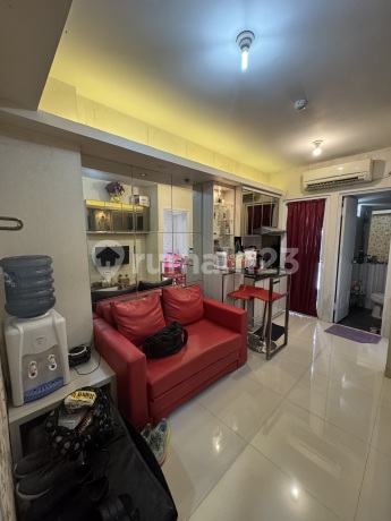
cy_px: 260
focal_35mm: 14
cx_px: 196
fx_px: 211
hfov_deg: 85.7
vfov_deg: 102.1
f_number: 2.2
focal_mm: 2.22
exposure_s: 1/50
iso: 320
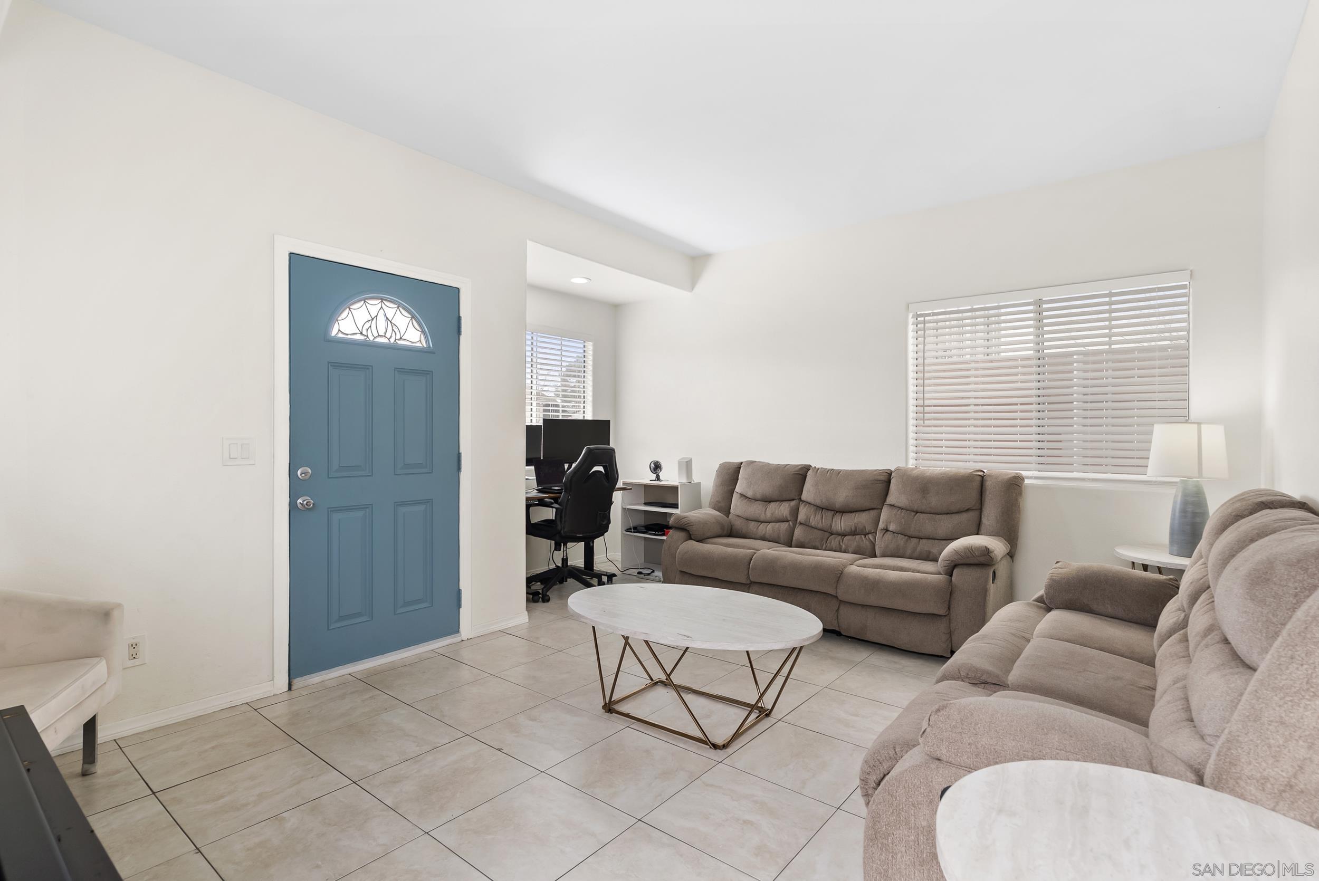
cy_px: 440
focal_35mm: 17
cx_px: 660
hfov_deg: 93.2
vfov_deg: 70.5
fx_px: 623
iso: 500
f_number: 8
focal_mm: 17
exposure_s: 1/15
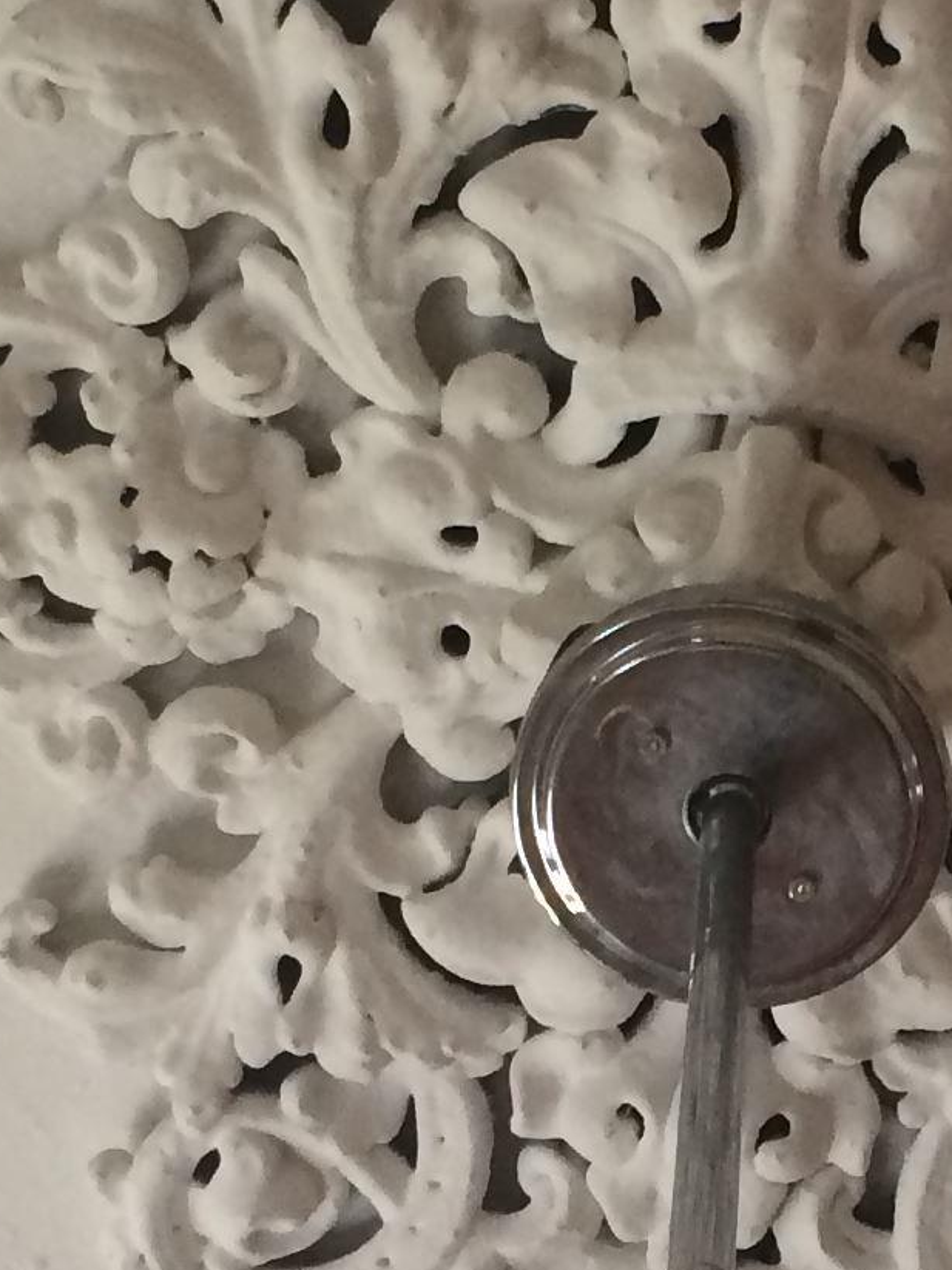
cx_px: 804
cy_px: 1034
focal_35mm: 119
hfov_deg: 12.4
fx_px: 4365
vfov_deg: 16.4
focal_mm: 4.12
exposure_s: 1/30
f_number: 2.2
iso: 100
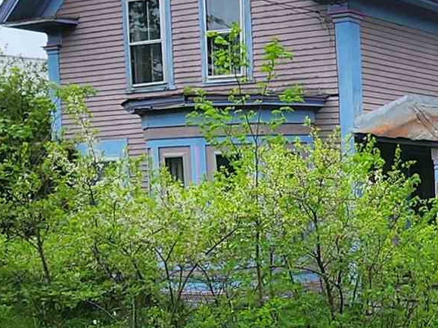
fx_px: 873
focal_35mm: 69
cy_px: 246
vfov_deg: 21.1
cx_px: 589
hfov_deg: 24.2
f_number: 2.2
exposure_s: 1/1179
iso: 50
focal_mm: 2.2
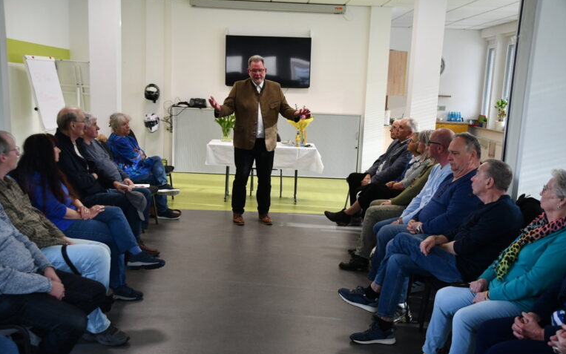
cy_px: 186
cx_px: 283
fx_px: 617
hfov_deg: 49.3
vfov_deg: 32.0
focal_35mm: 40
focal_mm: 26
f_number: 4
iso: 1000
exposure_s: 1/125
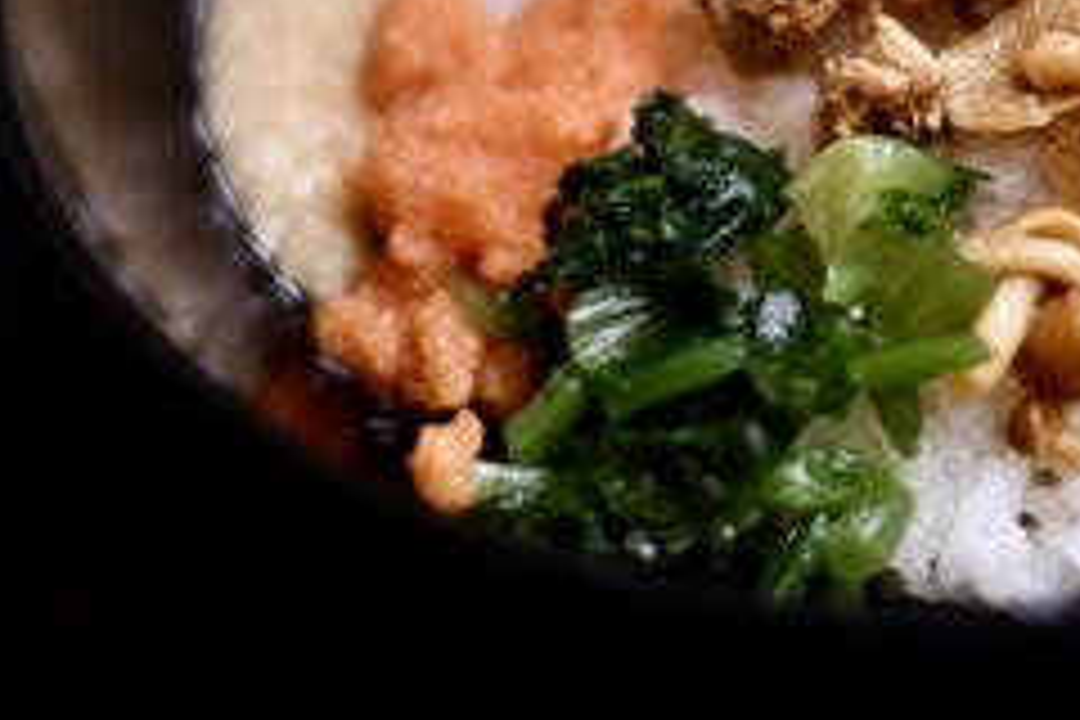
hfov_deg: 16.1
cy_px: -58
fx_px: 3750
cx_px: 1044
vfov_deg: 10.8
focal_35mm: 125
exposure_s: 1/50
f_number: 1.8
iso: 220
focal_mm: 50
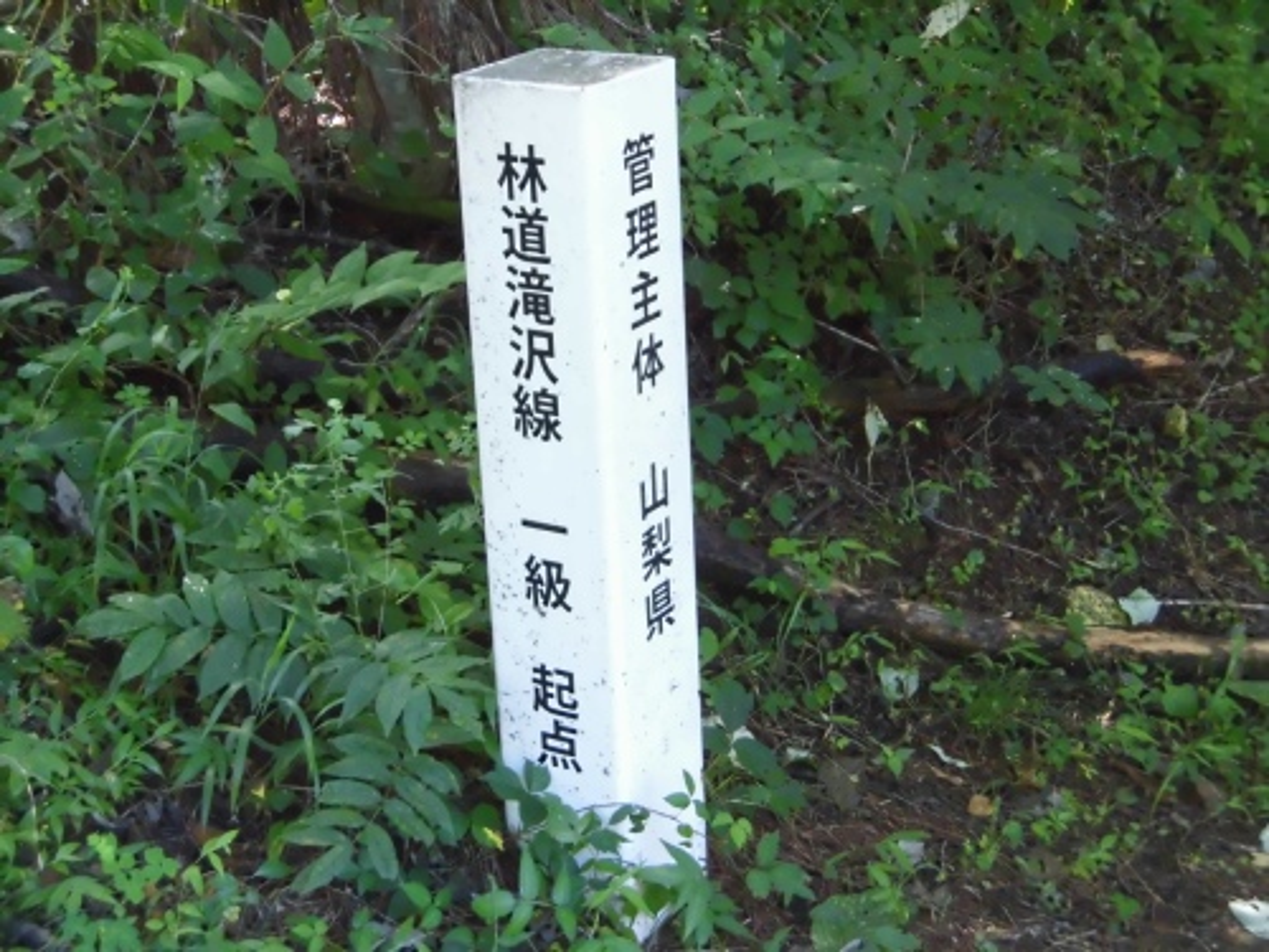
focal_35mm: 68
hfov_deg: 28.6
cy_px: 476
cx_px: 634
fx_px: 2493
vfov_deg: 21.6
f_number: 4.4
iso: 800
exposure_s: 1/50
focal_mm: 12.14
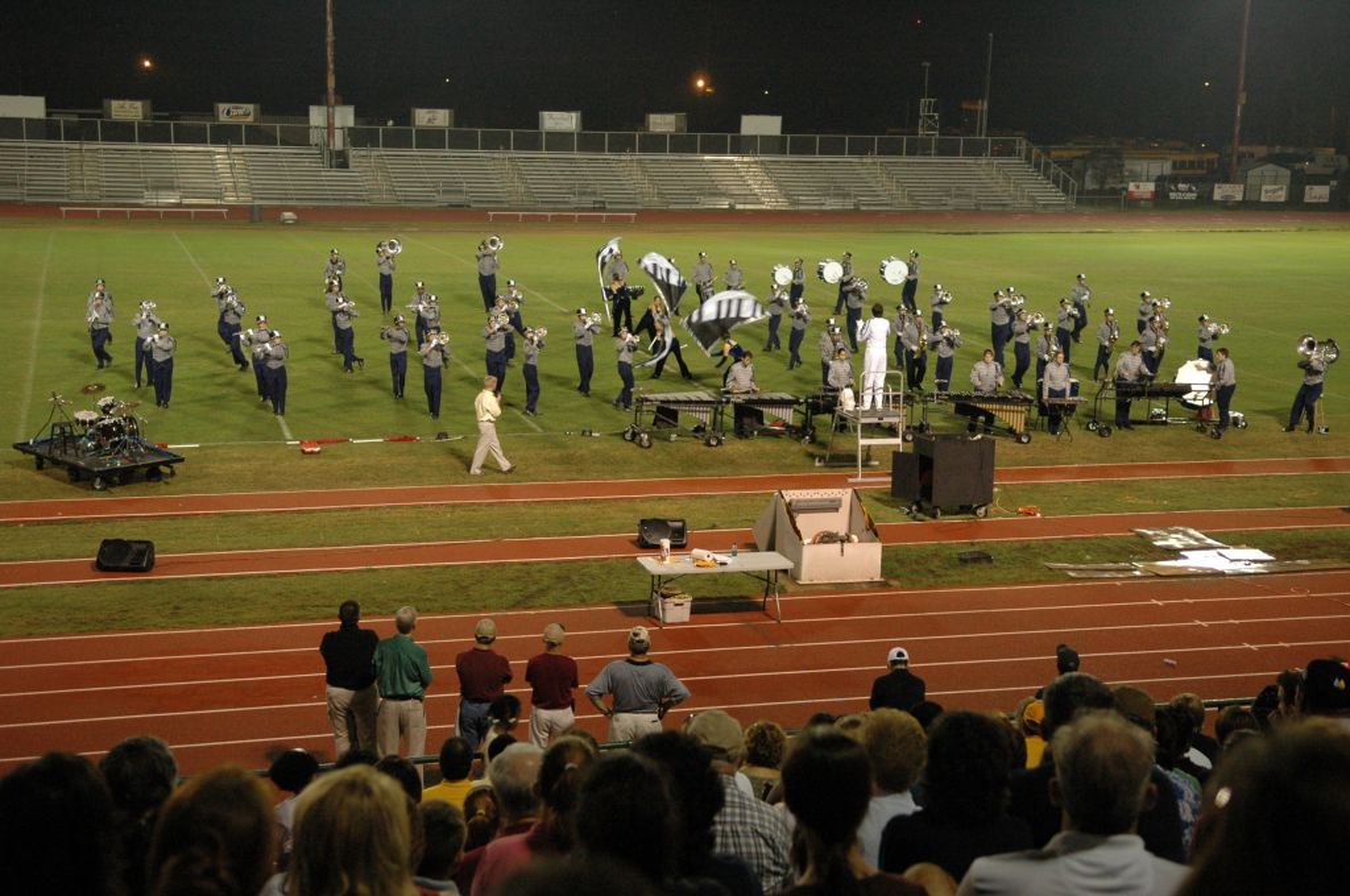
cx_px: 675
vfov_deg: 25.7
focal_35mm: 52
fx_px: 1966
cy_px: 448
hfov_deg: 37.9
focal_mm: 35
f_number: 2.8
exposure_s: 1/60
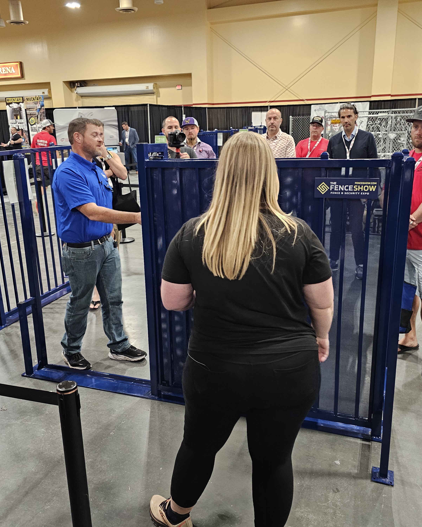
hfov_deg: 48.5
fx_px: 468
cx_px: 205
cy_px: 264
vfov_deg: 58.8
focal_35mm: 30
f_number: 1.7
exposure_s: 1/120
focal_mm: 6.3
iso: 800
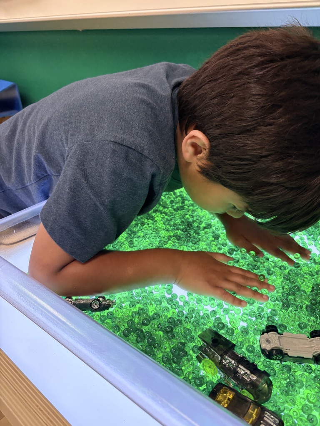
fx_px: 320
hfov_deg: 53.1
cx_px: 160
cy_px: 213
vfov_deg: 67.3
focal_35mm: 26
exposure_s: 1/120
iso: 125
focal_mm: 5.96
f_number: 1.6
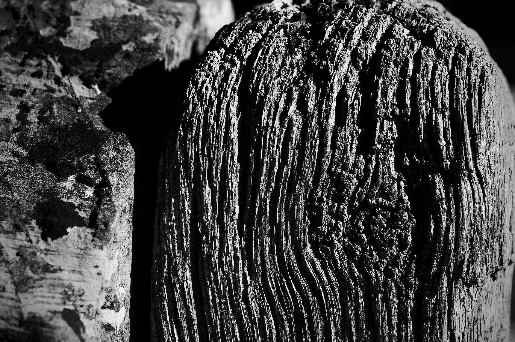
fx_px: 1501
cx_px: 258
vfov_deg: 13.0
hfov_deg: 19.5
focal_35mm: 105
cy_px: 171
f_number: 9
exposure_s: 1/800
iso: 200
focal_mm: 105
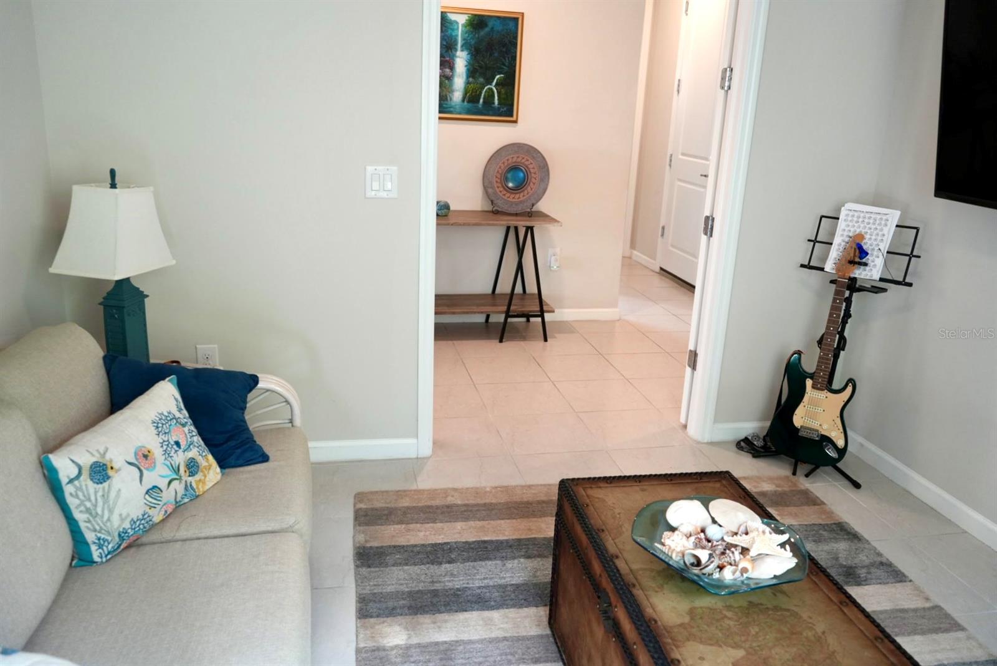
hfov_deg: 65.4
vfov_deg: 46.5
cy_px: 333
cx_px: 498
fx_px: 776
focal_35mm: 28
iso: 1600
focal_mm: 28
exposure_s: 1/160
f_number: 4
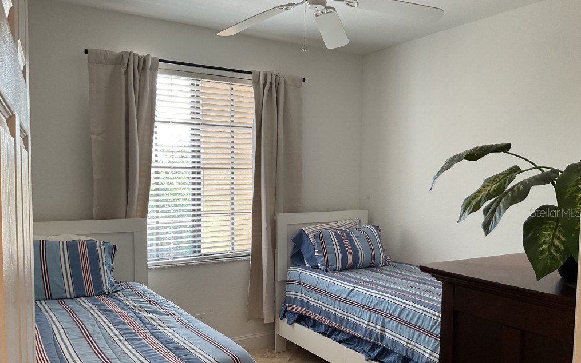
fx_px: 491
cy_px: 212
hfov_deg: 61.2
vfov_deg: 40.5
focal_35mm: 31
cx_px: 291
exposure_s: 1/60
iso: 50
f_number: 1.8
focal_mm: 3
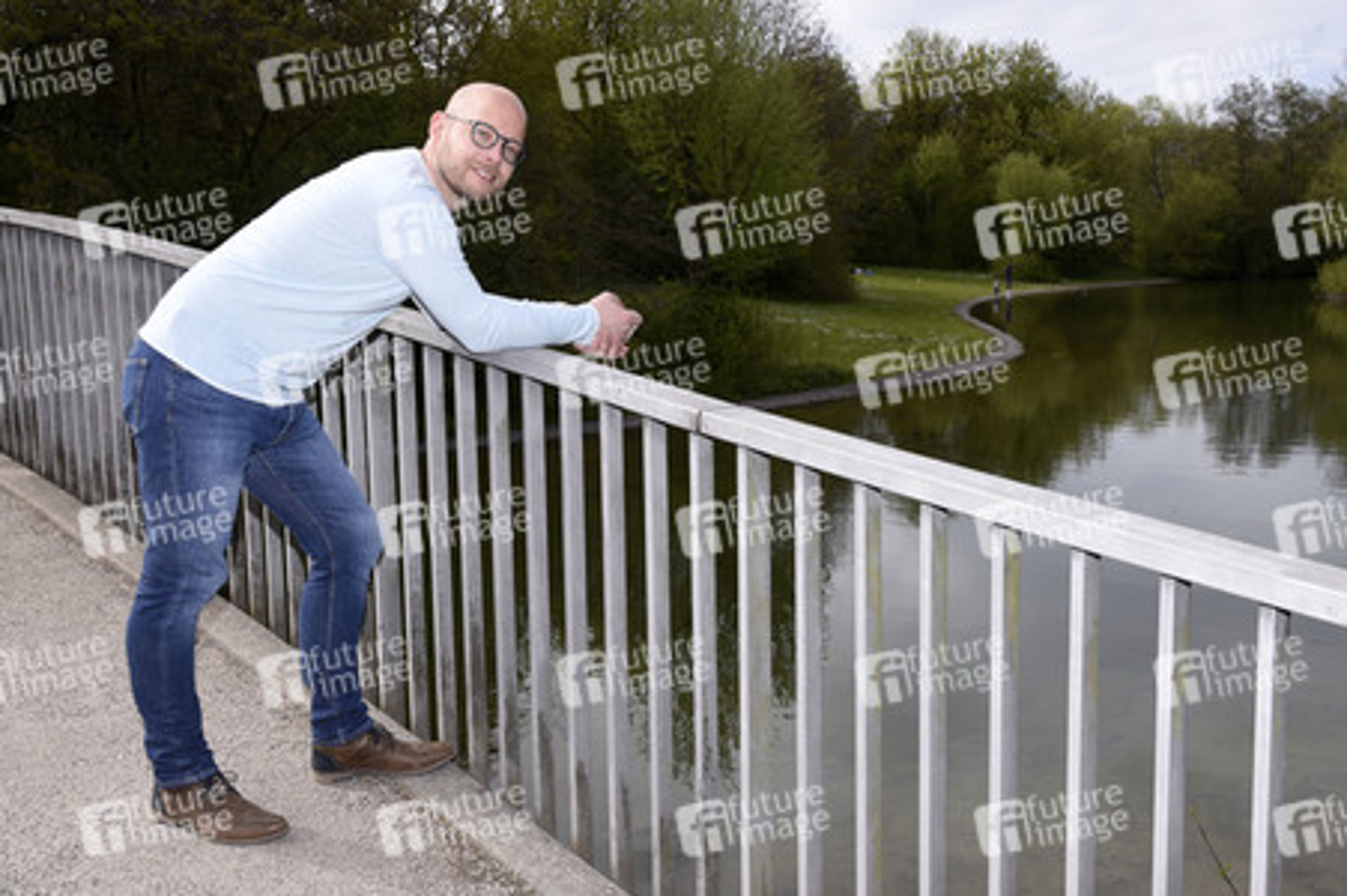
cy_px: 448
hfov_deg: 55.8
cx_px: 674
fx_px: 1271
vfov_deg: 38.8
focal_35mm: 34
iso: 160
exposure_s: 1/160
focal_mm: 34
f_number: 10
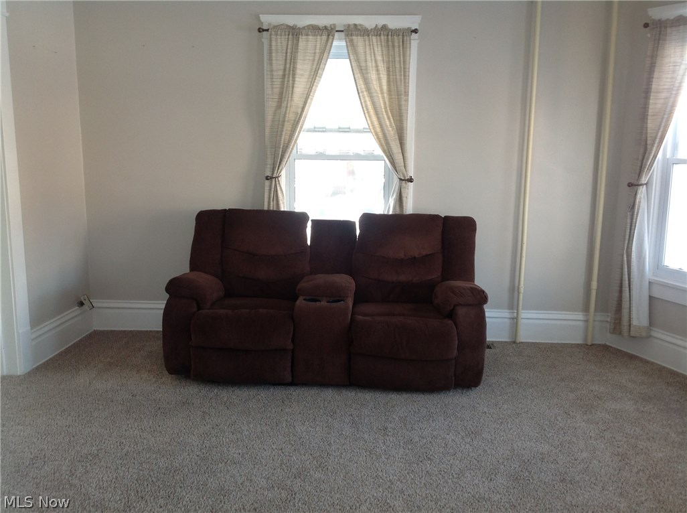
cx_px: 344
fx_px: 693
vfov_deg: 40.6
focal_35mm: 35
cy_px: 256
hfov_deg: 52.7
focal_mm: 4.28
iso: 64
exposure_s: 1/30
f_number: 2.4
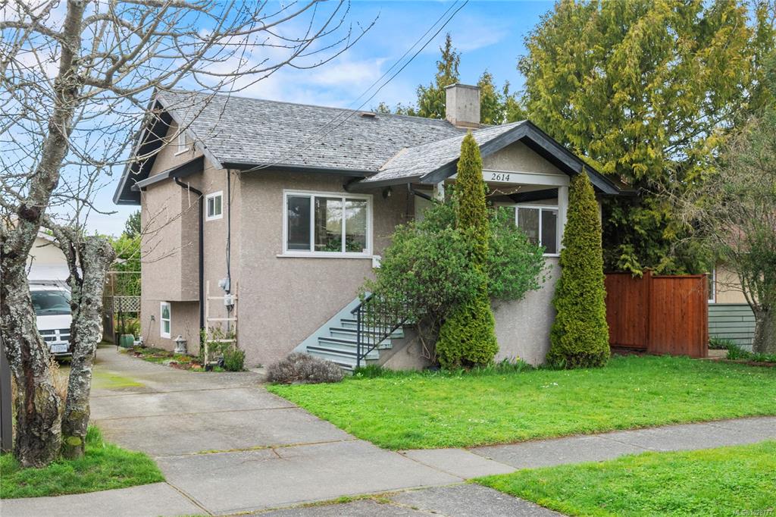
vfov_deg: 34.2
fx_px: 840
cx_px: 388
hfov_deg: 49.6
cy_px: 258
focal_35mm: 39
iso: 400
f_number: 7.1
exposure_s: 1/30
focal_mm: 26
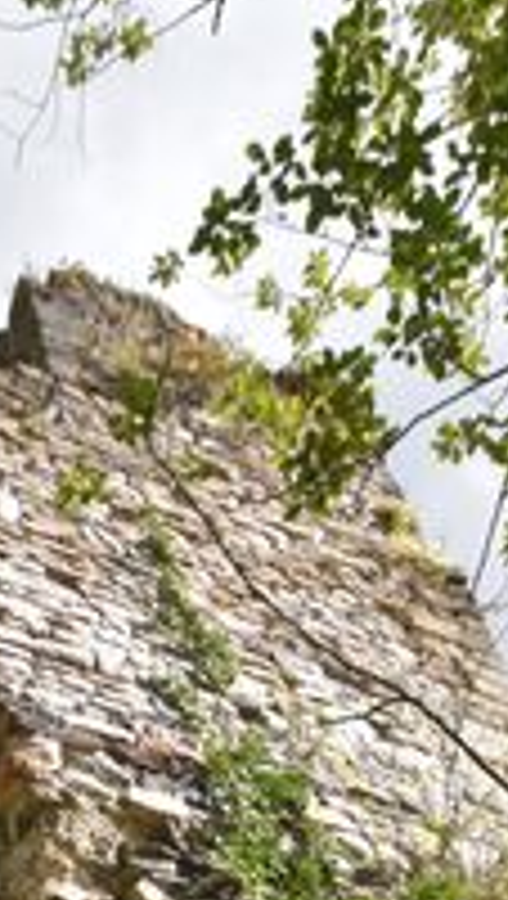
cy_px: 1179
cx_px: -16
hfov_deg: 21.1
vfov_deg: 29.9
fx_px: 1313
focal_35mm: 55
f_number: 8
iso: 200
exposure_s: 1/250
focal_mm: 10
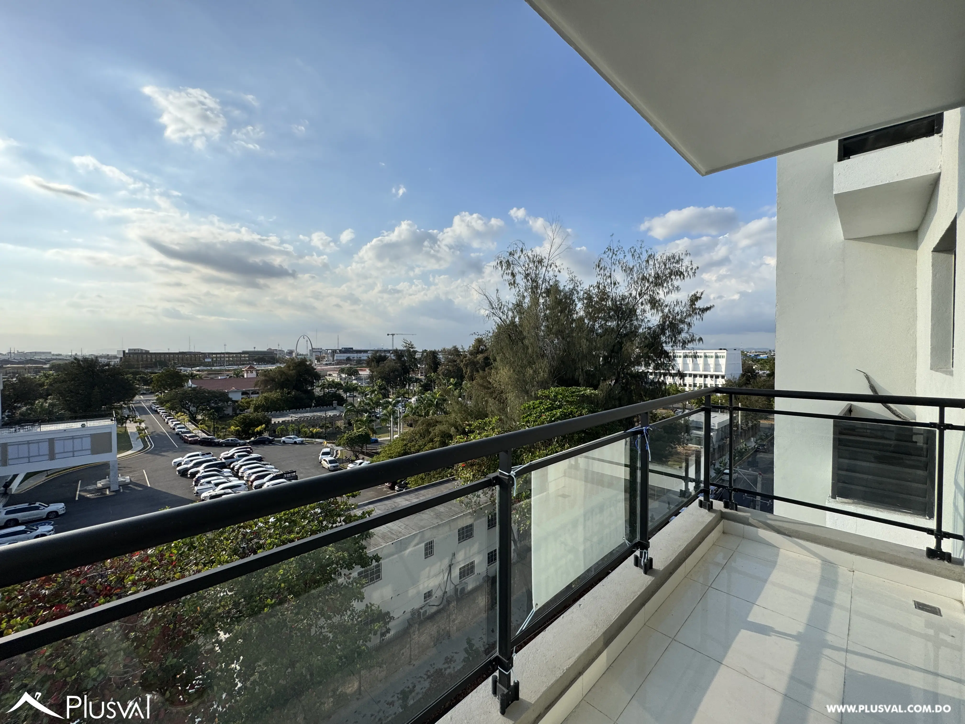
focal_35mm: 14
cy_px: 362
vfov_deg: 85.7
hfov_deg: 102.1
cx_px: 482
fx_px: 390
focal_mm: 2.22
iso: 50
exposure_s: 1/2146
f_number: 2.2
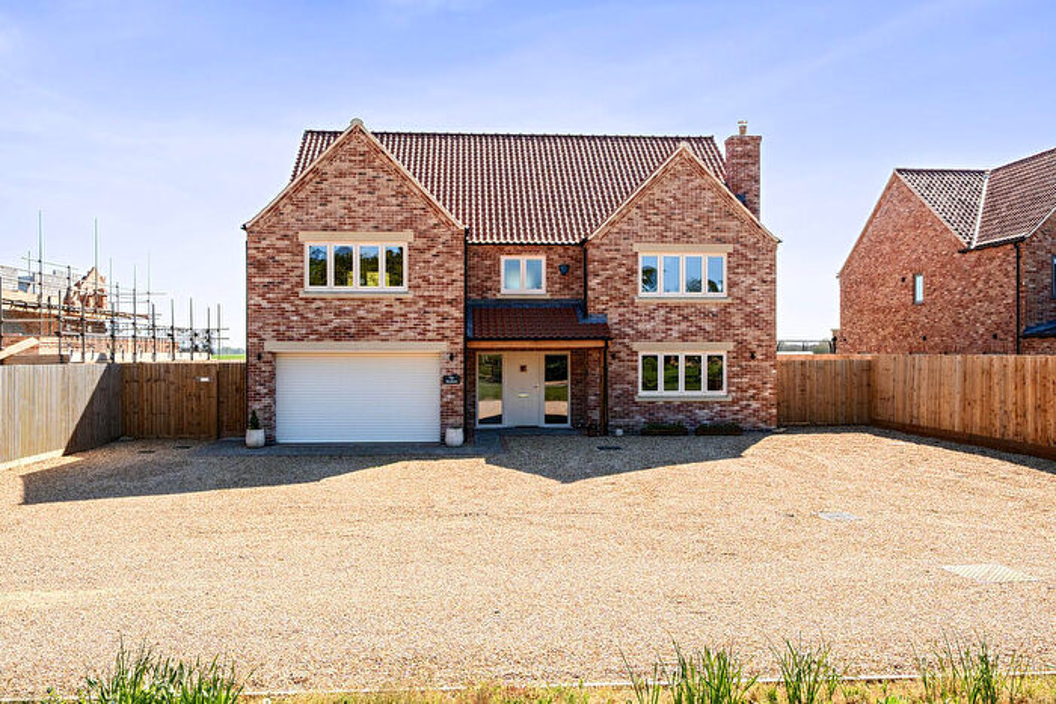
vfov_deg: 43.6
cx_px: 528
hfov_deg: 61.9
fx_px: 880
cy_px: 352
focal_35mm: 30
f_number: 8
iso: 400
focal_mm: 20
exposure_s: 1/500
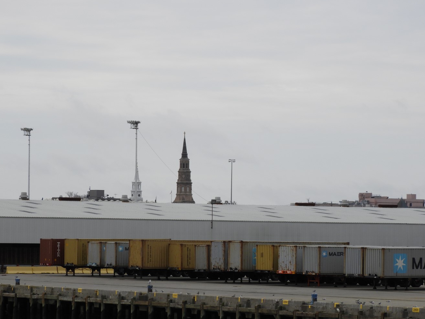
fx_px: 2284
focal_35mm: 186
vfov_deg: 8.0
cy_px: 168
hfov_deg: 10.6
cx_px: 212
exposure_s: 1/400
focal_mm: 30.5
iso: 100
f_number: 5.2
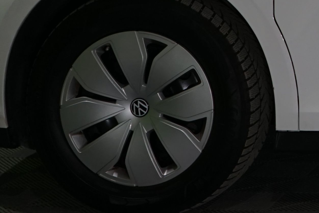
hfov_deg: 12.4
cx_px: 651
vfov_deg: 9.3
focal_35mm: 144
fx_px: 1276
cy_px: -109
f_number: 4
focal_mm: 30
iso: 500
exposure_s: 1/160
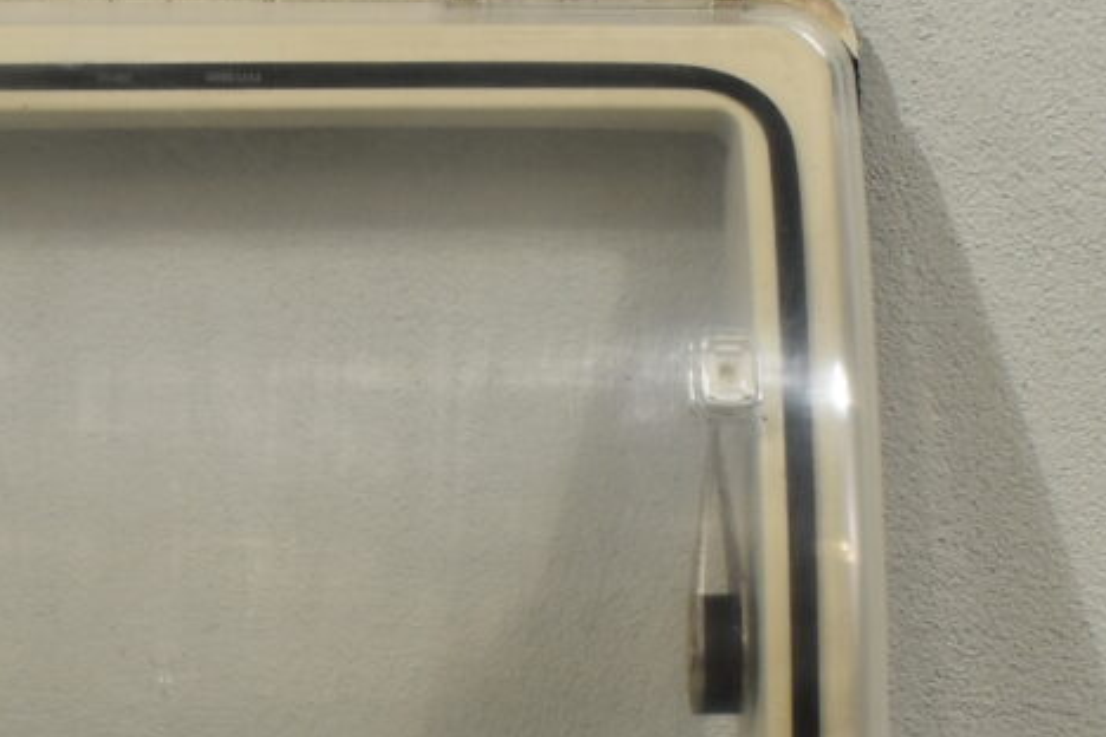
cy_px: 620
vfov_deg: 8.3
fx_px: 5038
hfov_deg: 12.5
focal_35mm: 164
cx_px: 182
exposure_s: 1/125
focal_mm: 20
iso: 280
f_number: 5.6
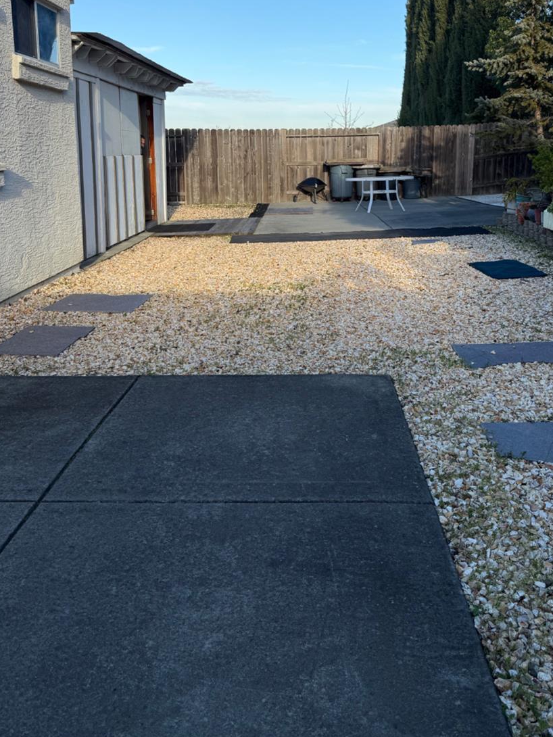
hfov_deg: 42.7
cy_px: 255
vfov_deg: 54.4
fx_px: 703
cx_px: 342
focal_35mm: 33
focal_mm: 6.76
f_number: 1.78
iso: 80
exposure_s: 1/1855
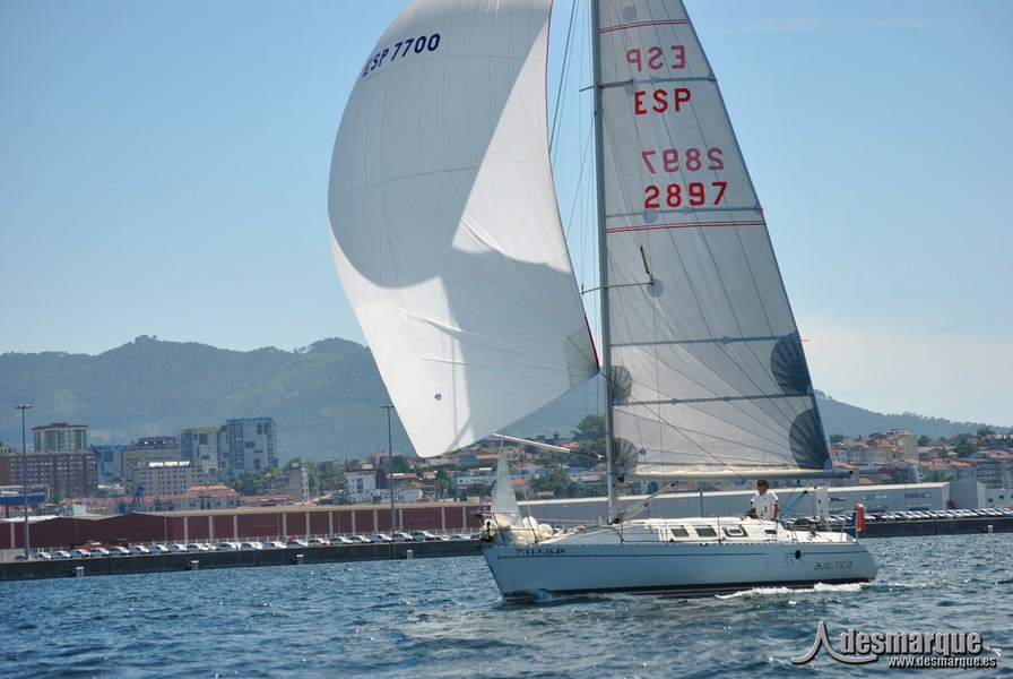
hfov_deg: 15.2
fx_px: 3804
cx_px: 506
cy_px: 340
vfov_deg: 10.2
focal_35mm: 135
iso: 100
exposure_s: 1/640
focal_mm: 90
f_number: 6.3
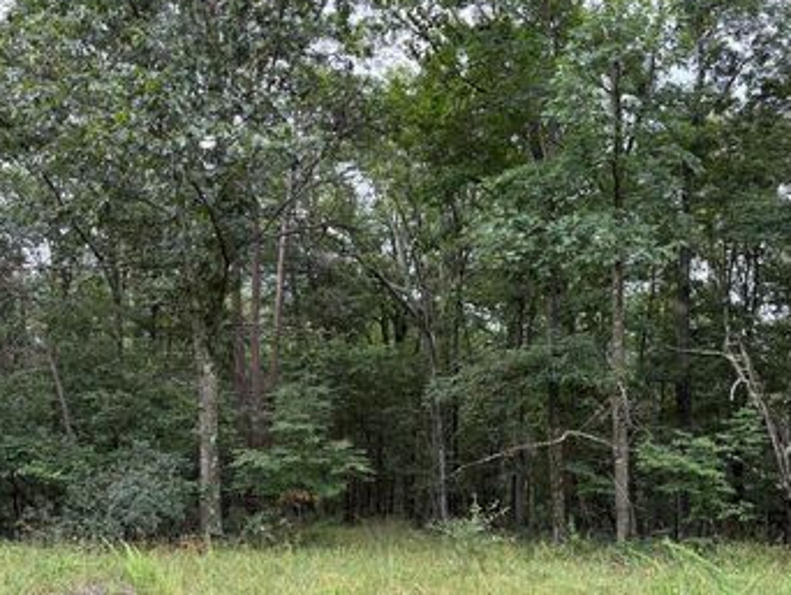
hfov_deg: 48.9
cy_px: 399
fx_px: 869
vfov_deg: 37.3
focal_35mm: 38
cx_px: 379
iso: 64
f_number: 1.6
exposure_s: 1/424
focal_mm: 5.96
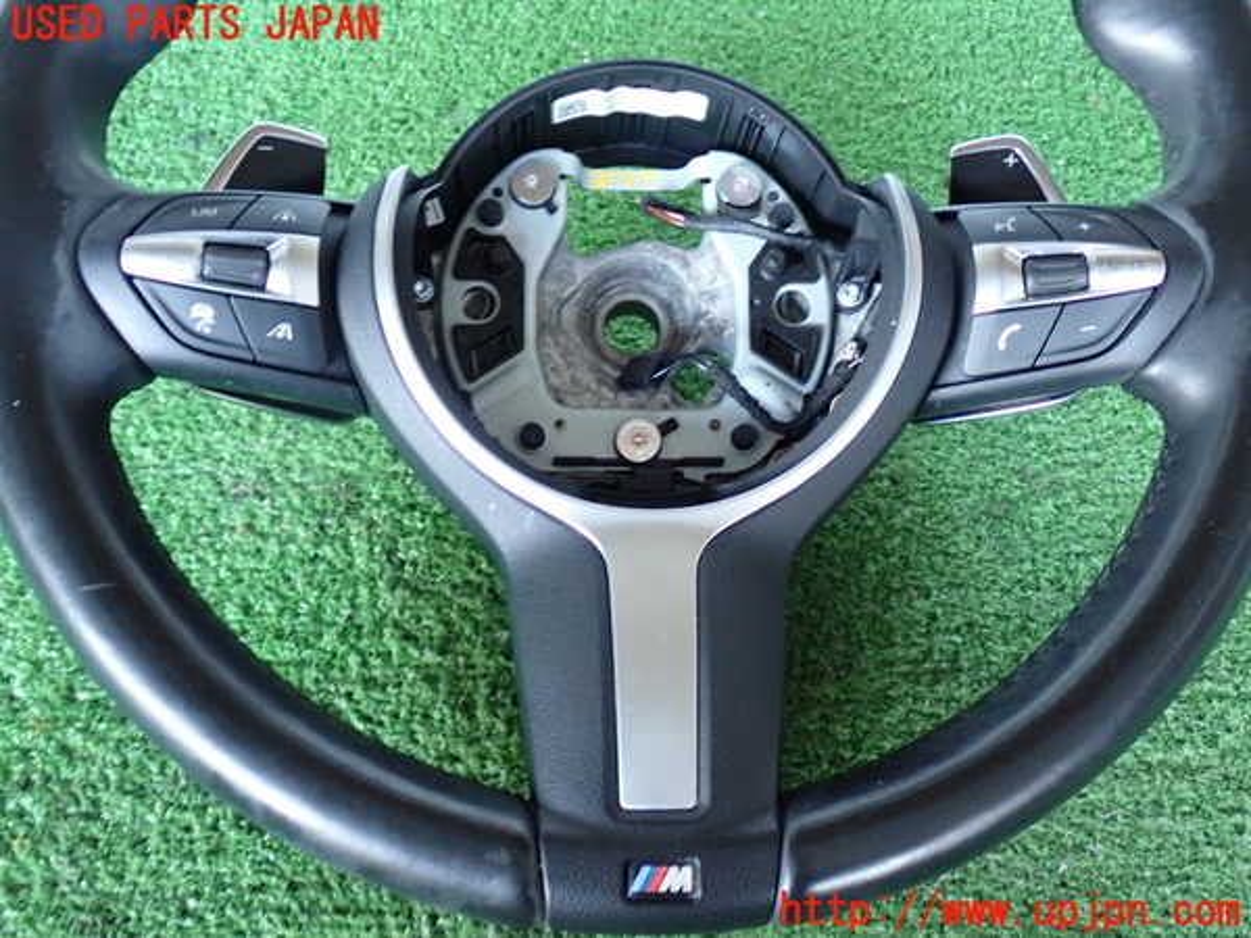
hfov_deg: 49.0
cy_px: 469
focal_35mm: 38
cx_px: 626
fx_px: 1373
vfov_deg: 37.7
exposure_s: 1/30
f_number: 2.7
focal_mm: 6.83
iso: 800
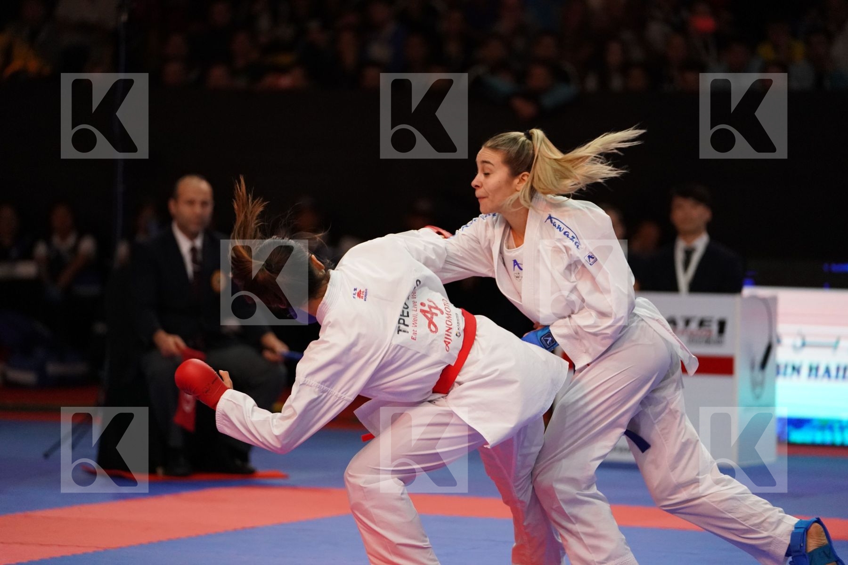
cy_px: 282
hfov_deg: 12.7
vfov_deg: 8.5
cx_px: 424
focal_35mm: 162
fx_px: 3816
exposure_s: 1/1000
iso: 5000
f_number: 2.8
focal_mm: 162
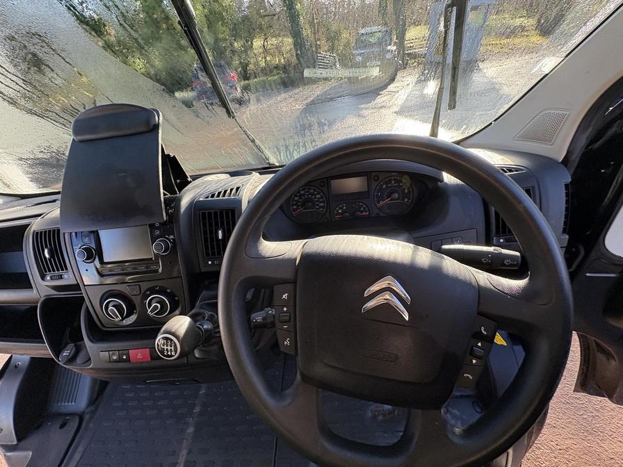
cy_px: 234
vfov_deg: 85.7
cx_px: 312
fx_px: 252
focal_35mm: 14
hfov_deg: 102.1
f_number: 2.2
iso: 80
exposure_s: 1/139
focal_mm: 2.22
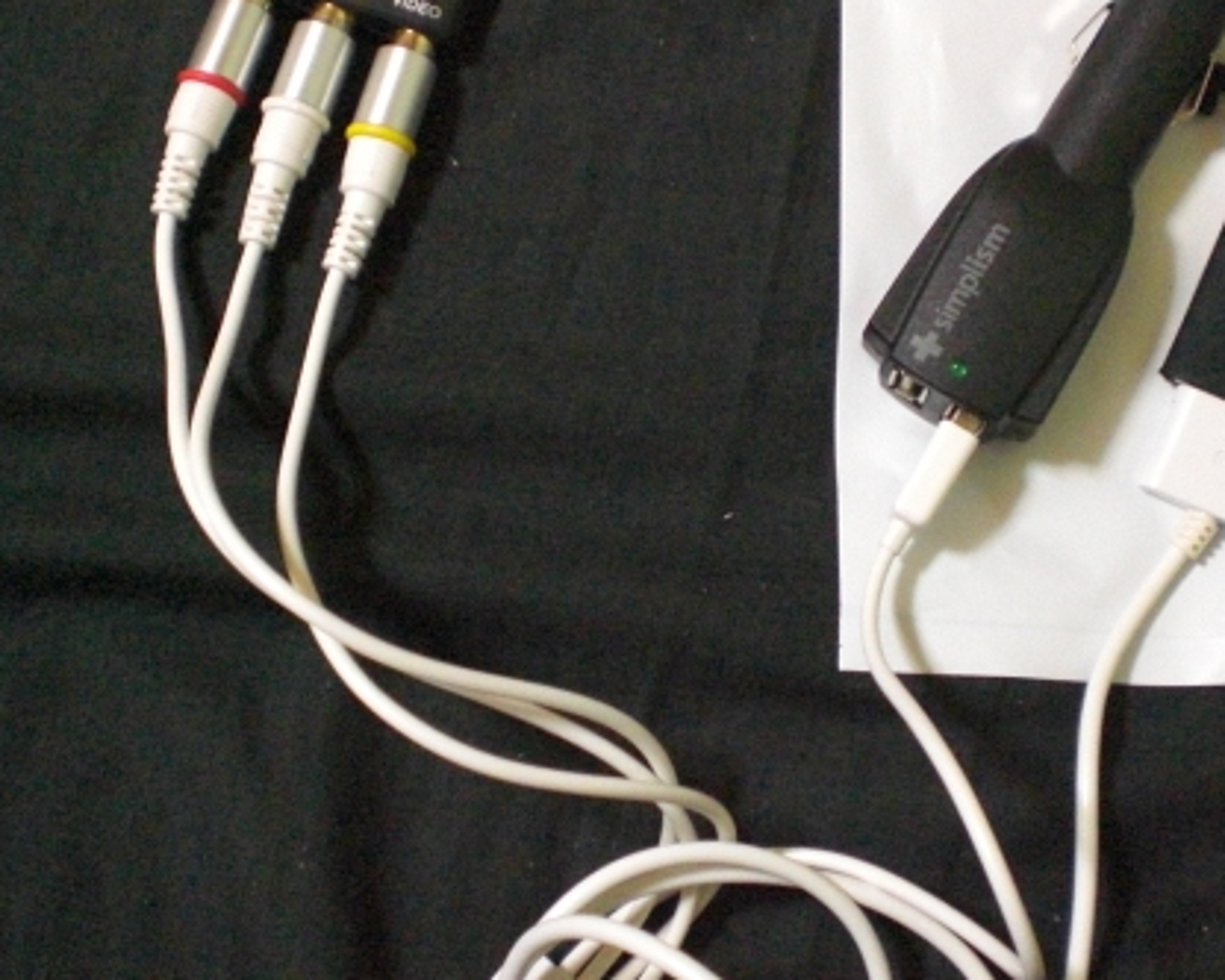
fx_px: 2067
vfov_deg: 26.7
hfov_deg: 32.9
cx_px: 721
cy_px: 459
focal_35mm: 57
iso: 800
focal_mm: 6.3
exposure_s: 1/25
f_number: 3.1
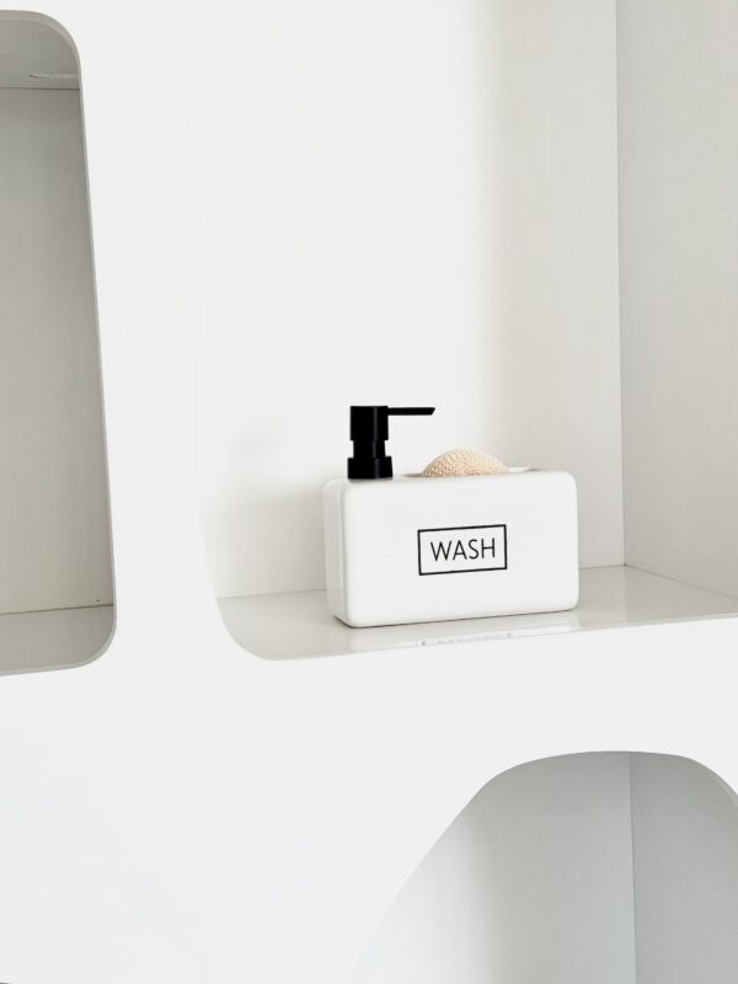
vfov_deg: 39.7
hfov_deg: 30.3
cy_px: 492
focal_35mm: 48
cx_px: 369
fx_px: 1364
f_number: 1.78
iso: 50
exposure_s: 1/122
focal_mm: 6.76
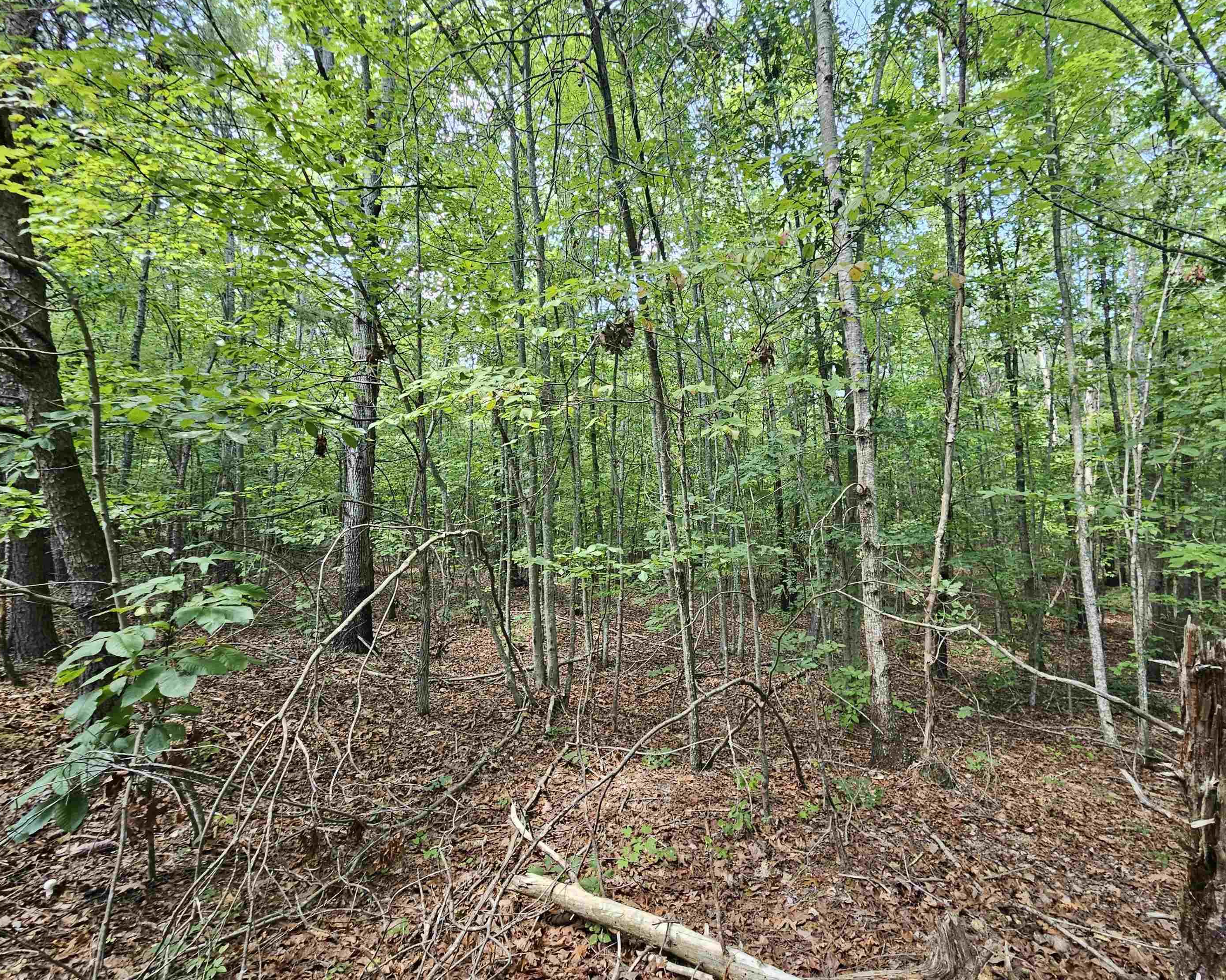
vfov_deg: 88.0
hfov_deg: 100.4
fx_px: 508
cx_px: 670
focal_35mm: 14
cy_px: 502
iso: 100
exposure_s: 1/60
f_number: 2.2
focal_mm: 2.2
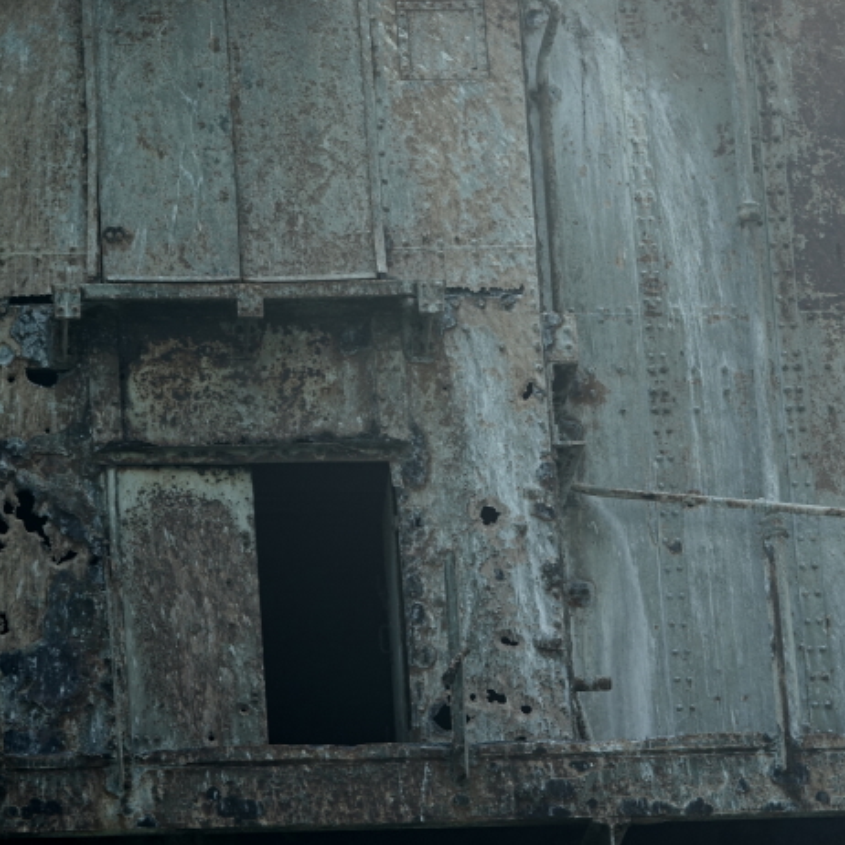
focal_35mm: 266
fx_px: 7346
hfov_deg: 6.6
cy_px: 423
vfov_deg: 6.6
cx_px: 565
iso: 100
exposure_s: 1/400
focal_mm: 75.77
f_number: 4
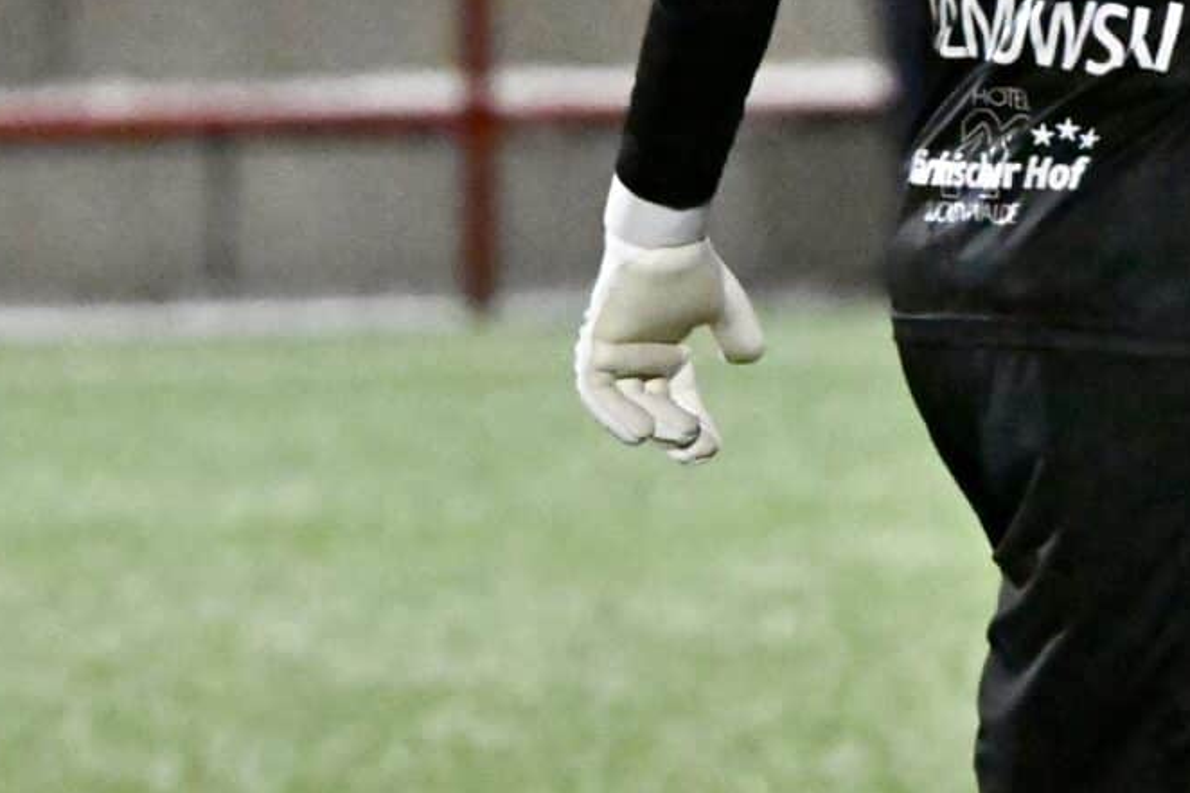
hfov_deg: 3.3
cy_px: -48
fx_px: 20455
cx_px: 1645
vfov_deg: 2.2
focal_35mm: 619
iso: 10000
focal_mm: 200
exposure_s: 1/1250
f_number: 3.5
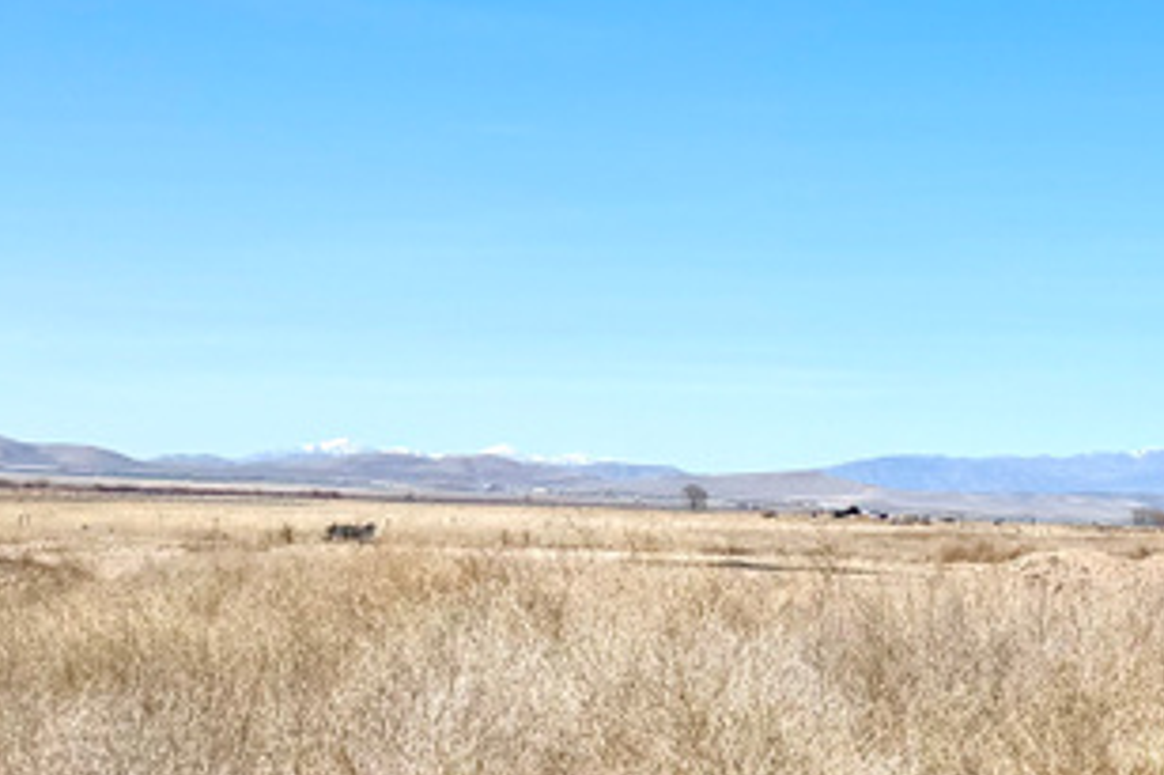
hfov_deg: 24.2
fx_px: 2682
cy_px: 268
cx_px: 899
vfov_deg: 16.4
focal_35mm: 83
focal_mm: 6.76
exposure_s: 1/9009
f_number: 1.78
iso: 80
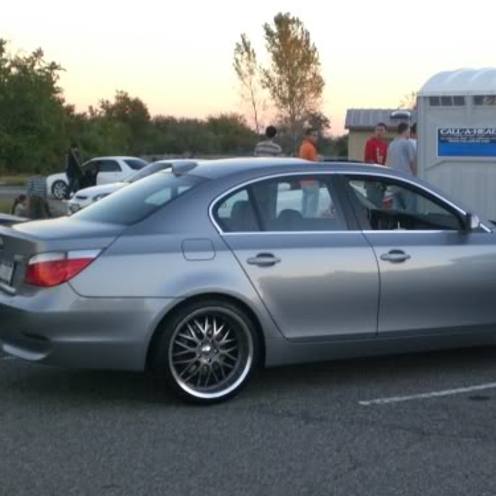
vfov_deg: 22.5
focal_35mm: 77
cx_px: 335
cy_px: 262
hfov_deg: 22.4
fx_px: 1248
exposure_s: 1/125
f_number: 3.6
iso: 200
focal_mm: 8.44
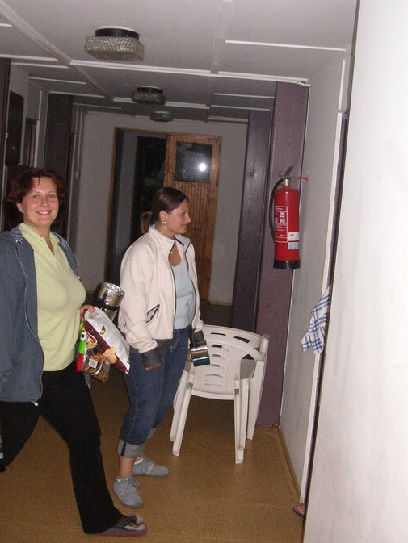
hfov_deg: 32.9
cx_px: 220
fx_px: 691
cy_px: 228
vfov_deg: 42.8
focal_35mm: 44
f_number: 2.8
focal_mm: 6.1
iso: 160
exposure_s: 1/45
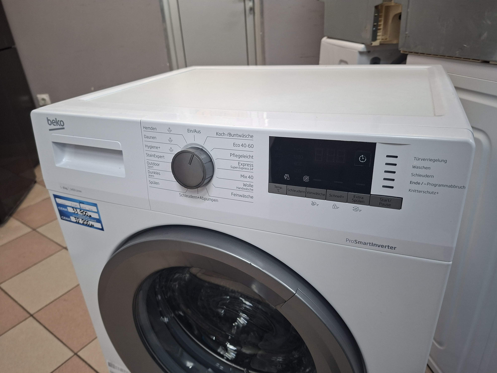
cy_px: 186
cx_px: 248
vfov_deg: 58.9
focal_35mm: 23
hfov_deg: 73.9
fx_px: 330
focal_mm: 5.54
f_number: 1.8
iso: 250
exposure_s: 1/50
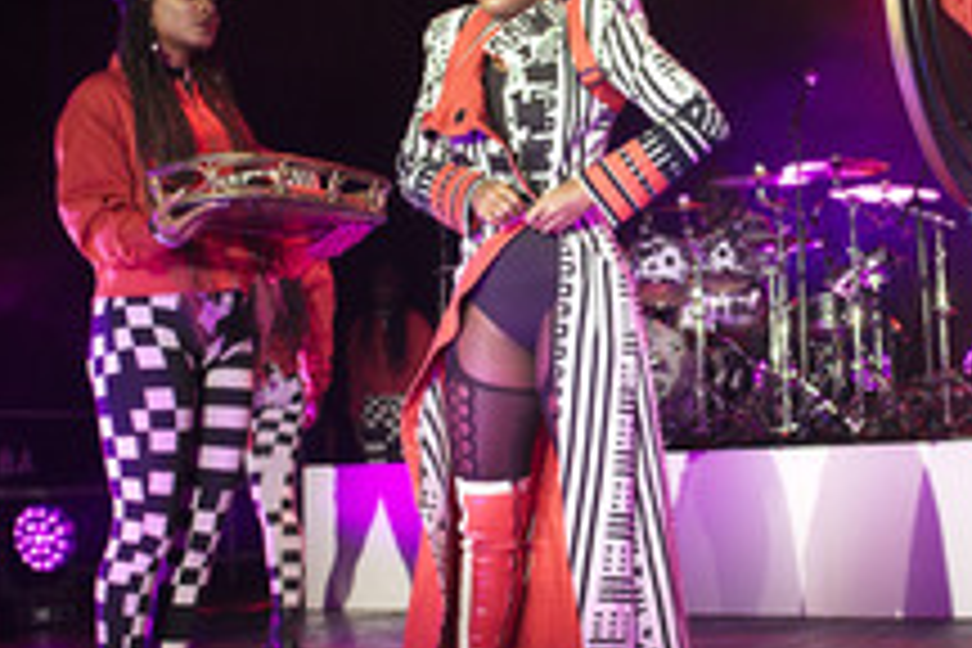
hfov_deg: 39.3
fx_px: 1350
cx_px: 614
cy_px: 238
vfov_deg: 26.9
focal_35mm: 50
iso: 1600
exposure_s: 1/320
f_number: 4.5
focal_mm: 24
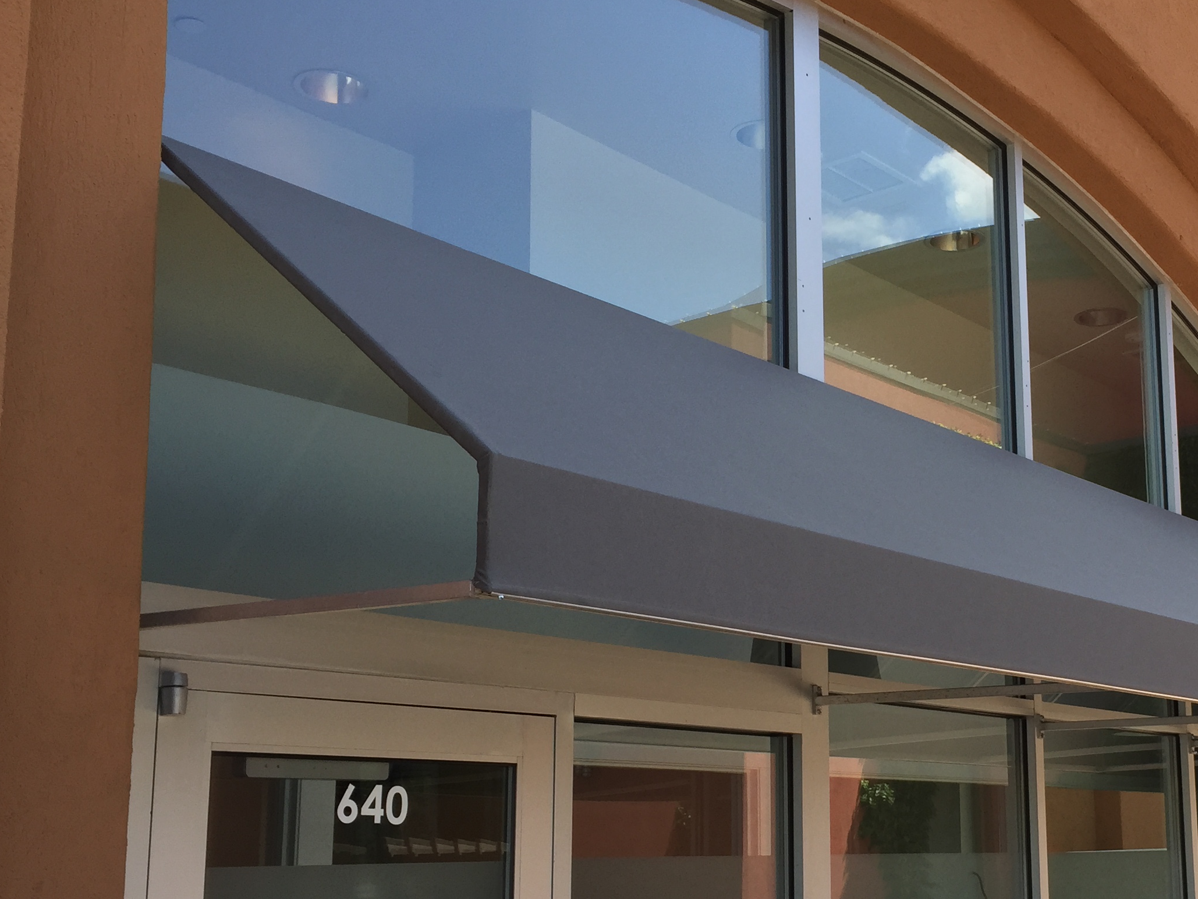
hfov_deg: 40.2
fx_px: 1592
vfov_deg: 31.3
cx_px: 891
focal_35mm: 46
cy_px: 591
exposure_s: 1/608
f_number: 2.2
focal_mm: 4.15
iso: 32
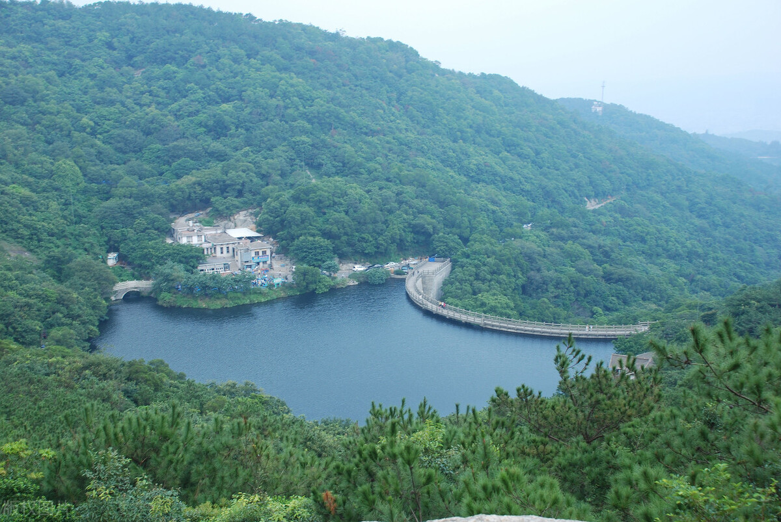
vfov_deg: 29.0
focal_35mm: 46
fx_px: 1010
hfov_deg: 42.3
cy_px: 261
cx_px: 390
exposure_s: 1/10
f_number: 6.3
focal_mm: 31
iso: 100
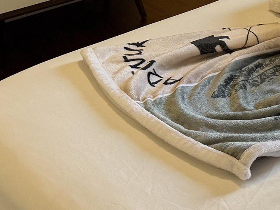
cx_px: 239
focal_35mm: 112
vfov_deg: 12.5
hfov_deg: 17.4
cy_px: -123
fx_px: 906
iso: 200
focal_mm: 6.76
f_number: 1.78
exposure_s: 1/121
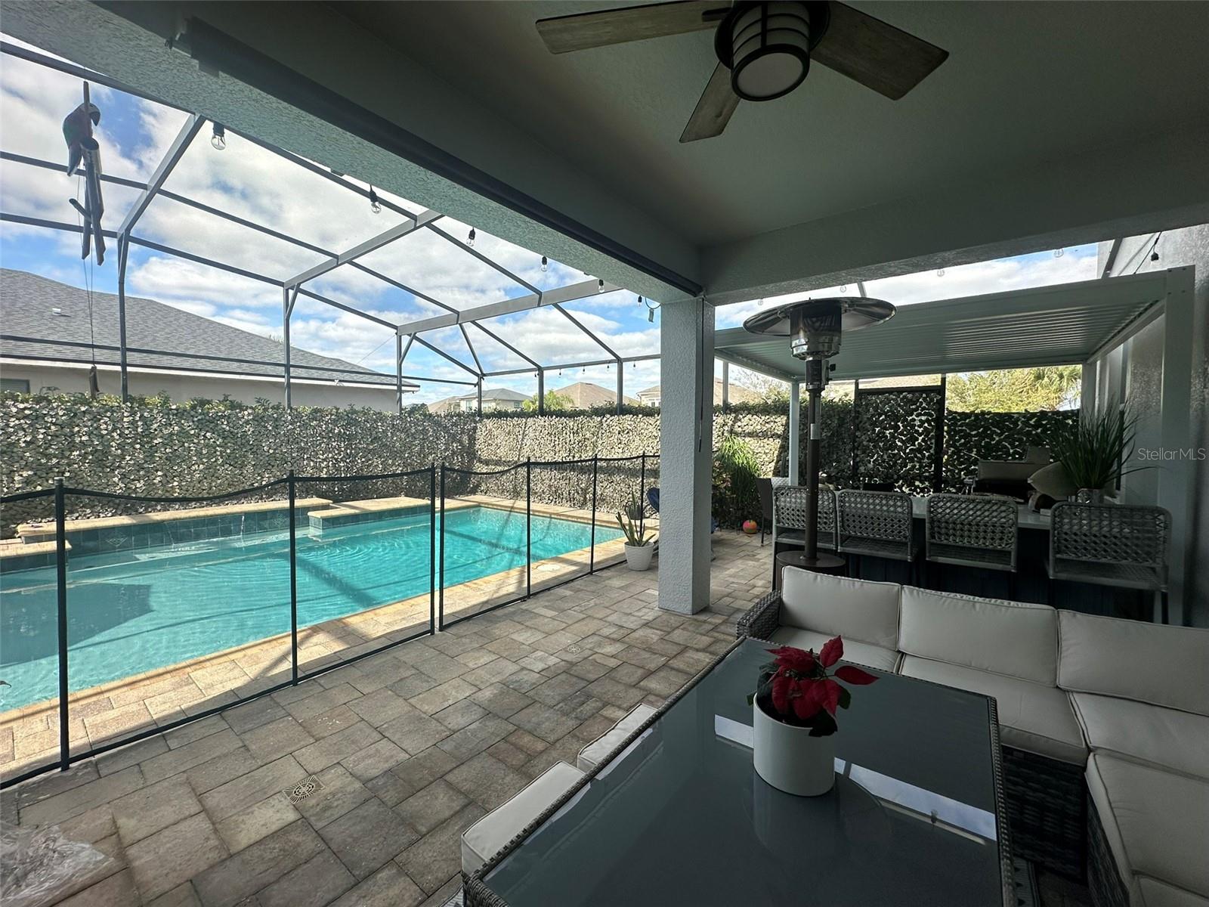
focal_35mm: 14
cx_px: 604
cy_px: 454
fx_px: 489
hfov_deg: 102.1
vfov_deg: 85.7
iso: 40
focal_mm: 2.22
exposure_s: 1/729
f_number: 2.2
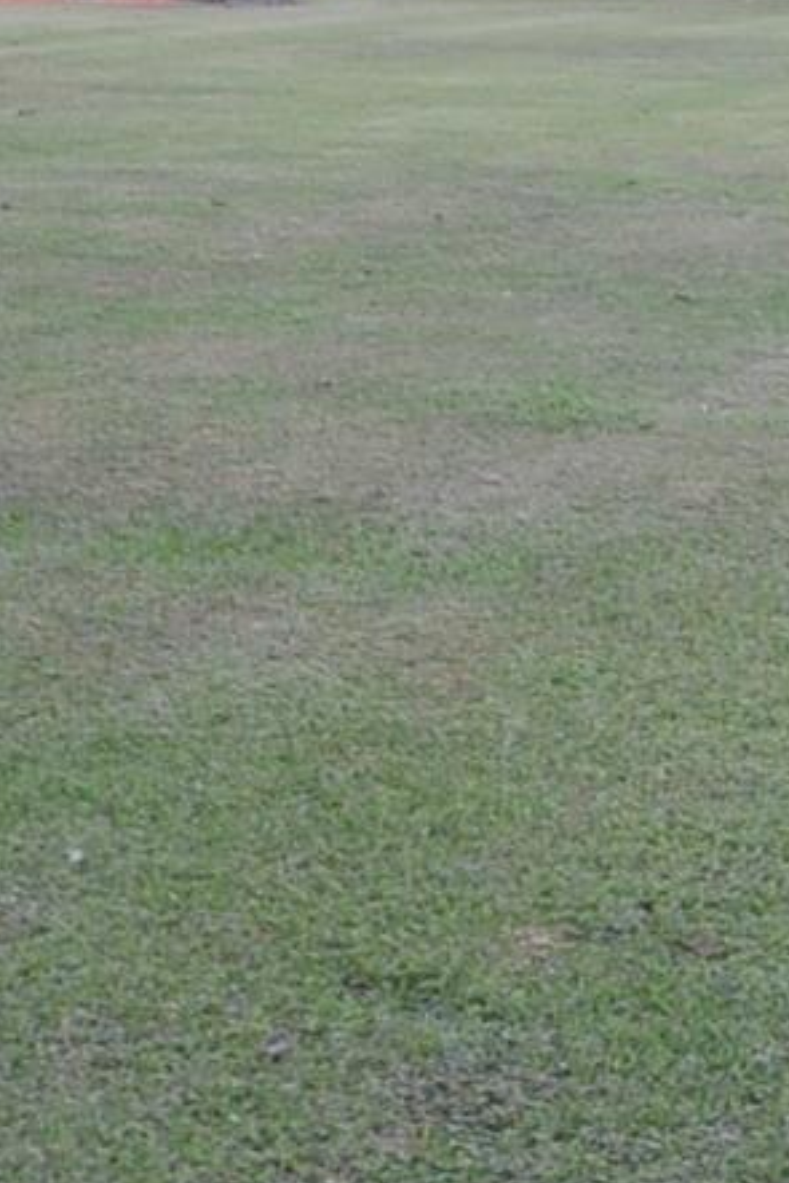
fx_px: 3015
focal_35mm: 92
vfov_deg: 20.8
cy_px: -201
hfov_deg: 14.3
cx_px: 1024
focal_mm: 11
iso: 400
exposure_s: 1/100
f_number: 5
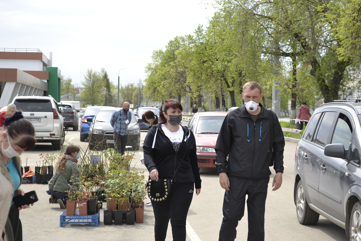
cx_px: 180
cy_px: 120
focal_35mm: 82
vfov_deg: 16.6
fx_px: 827
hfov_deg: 24.6
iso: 100
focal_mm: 55
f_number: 7.1
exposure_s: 1/200
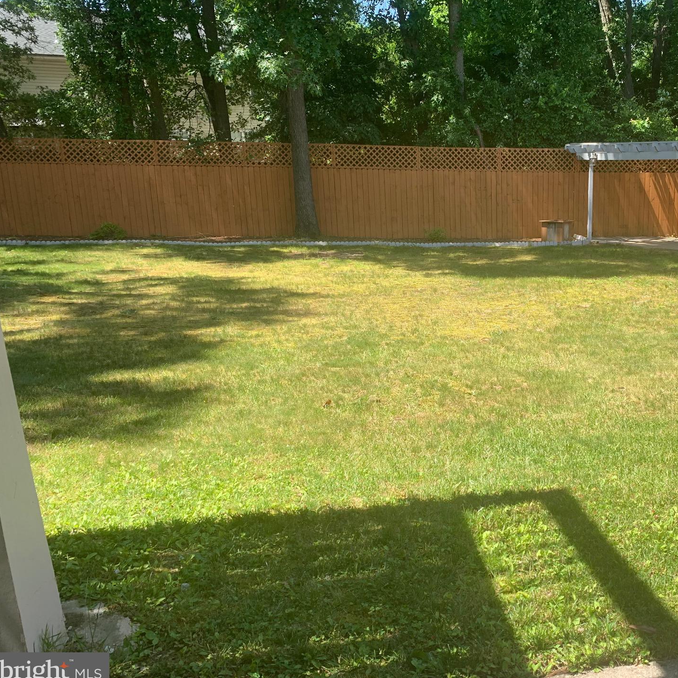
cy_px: 326
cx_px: 477
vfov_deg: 49.7
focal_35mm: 33
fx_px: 731
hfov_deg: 48.5
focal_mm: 4.25
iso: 25
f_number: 1.8
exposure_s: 1/389
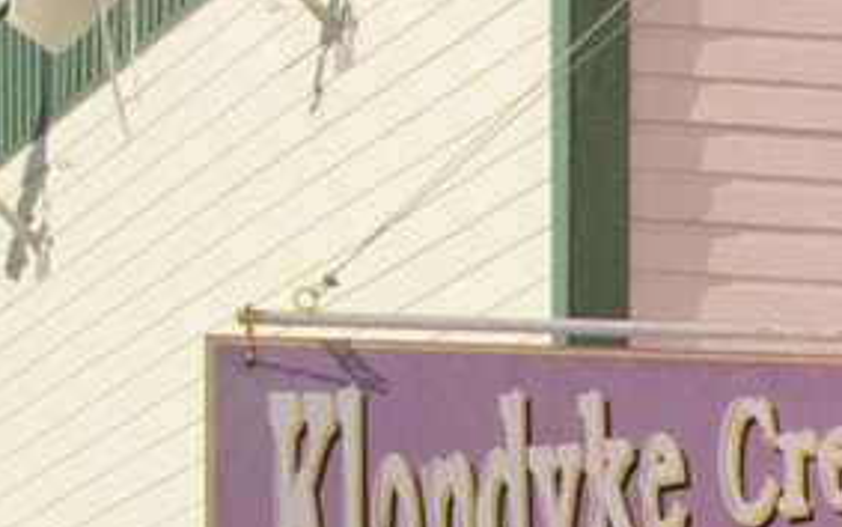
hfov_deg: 8.1
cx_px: 1565
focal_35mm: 249
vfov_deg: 5.2
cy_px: 935
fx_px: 5715
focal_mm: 24
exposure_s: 1/400
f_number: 11
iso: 200
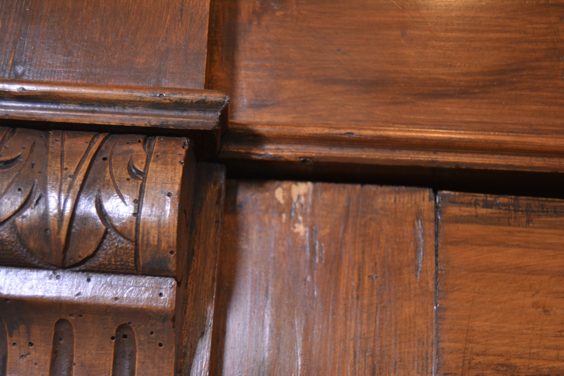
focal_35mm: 52
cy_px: 188
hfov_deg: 37.8
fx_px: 822
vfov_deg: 25.8
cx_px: 282
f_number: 4.5
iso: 900
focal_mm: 35
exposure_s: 1/30
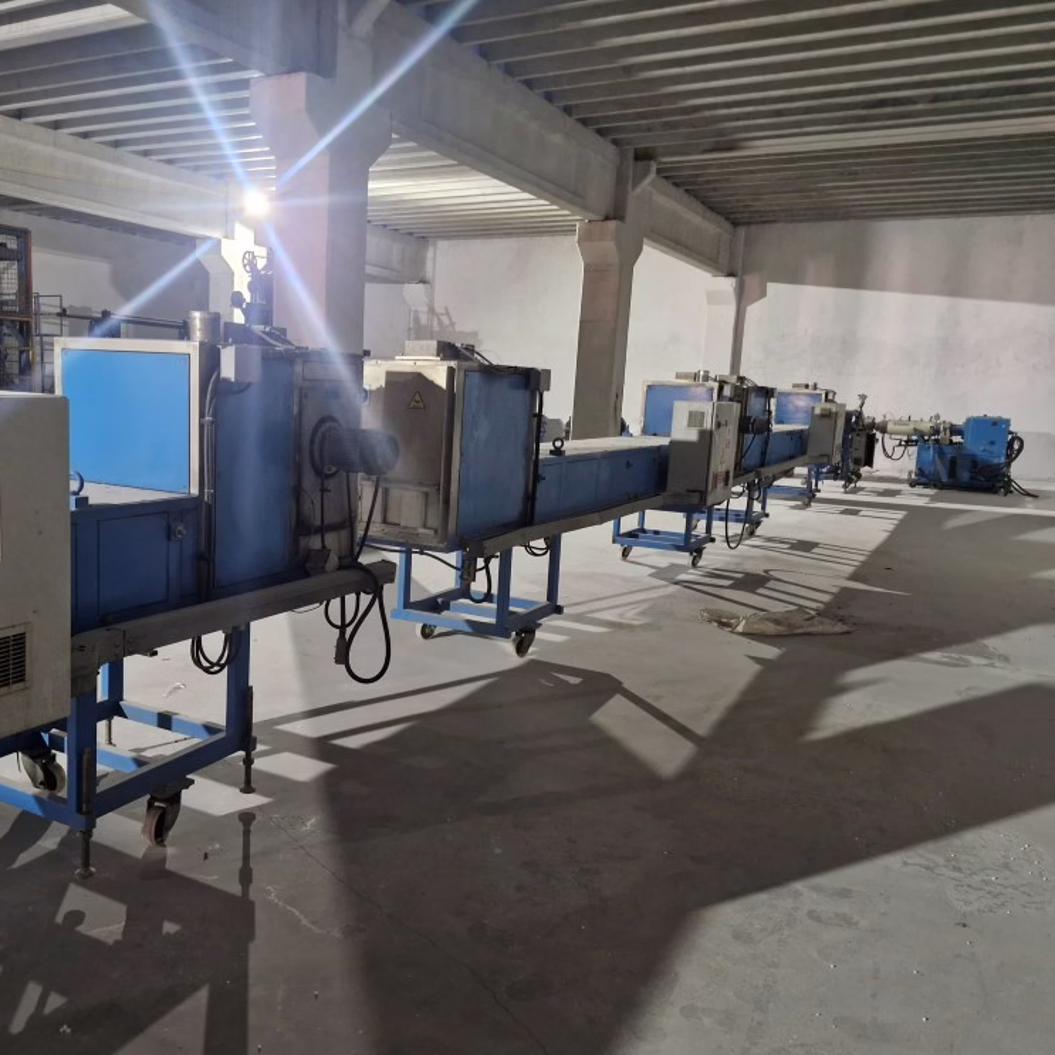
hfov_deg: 56.5
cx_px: 389
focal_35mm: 28
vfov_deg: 57.3
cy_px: 542
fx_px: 965
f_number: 1.8
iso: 640
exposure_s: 1/25
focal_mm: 5.54
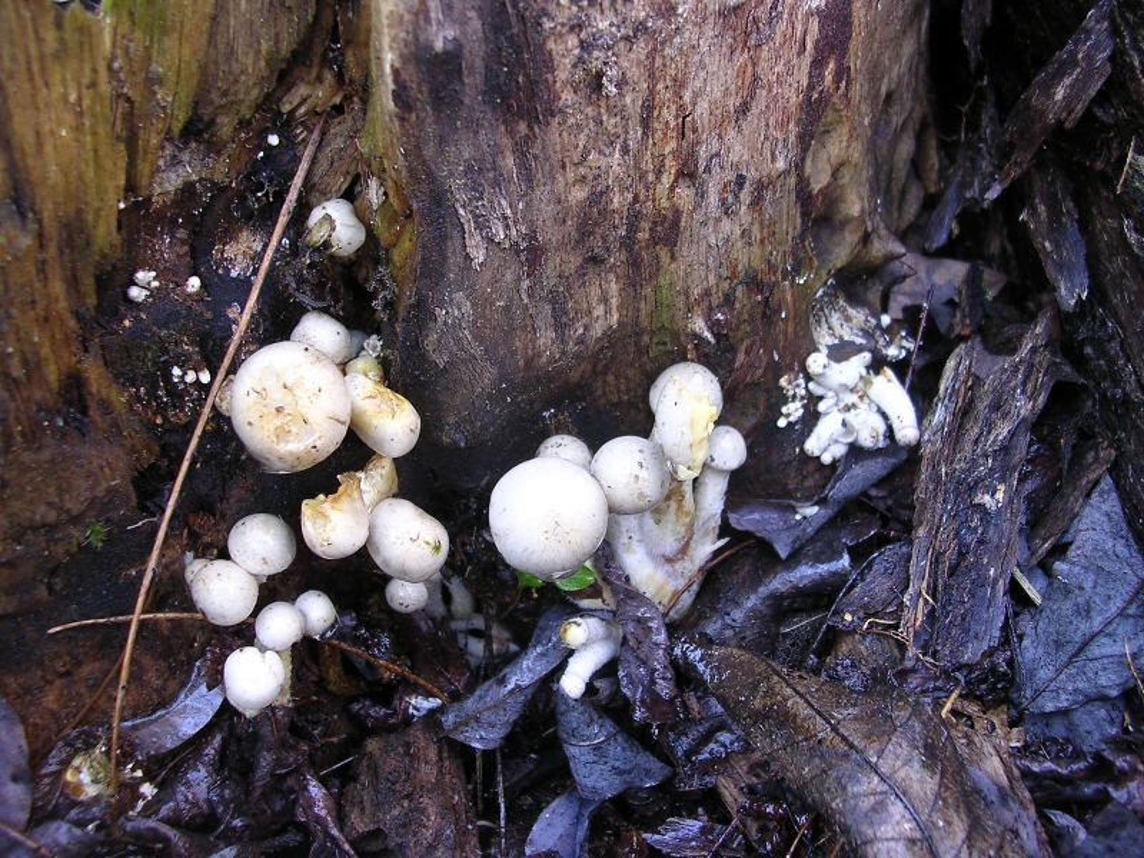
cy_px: 429
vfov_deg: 37.7
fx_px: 1256
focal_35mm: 38
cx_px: 572
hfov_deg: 49.0
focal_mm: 5.8
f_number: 2.8
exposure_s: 1/6.1
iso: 100
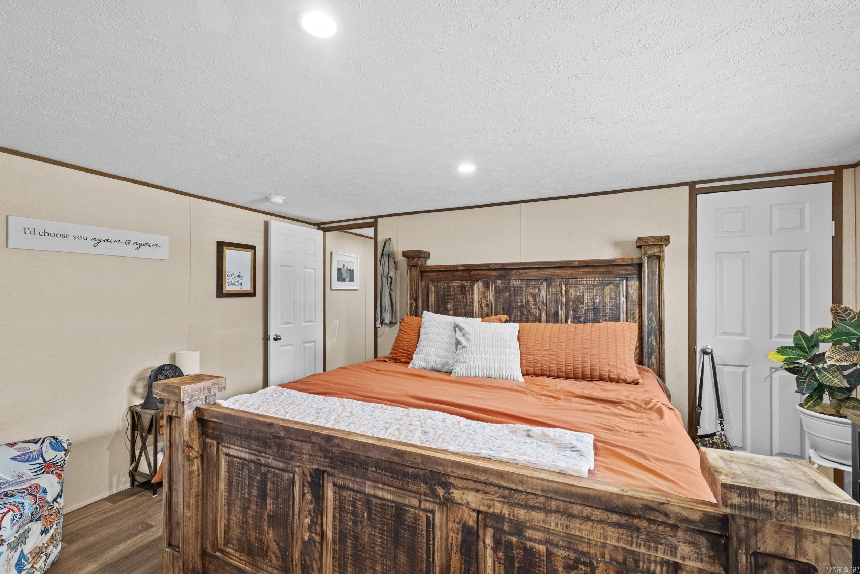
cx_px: 430
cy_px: 287
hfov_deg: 100.4
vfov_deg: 77.3
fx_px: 358
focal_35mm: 15
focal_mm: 10
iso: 800
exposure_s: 1
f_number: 9
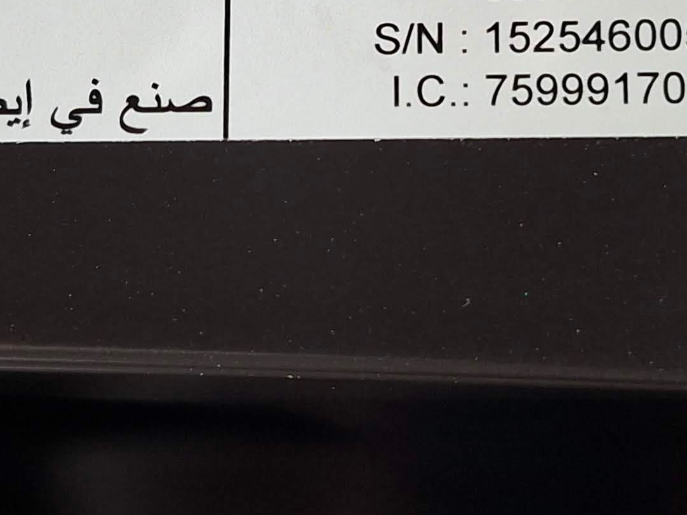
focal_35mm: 85
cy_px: 140
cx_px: 305
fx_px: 1687
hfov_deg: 23.0
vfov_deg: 17.3
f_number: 1.8
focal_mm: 5.54
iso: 400
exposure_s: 1/33
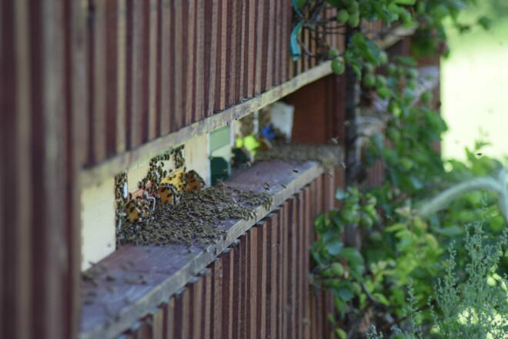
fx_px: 3598
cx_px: 254
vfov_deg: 5.4
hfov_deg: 8.1
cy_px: 170
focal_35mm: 255
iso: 900
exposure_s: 1/500
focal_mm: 170
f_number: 4.5
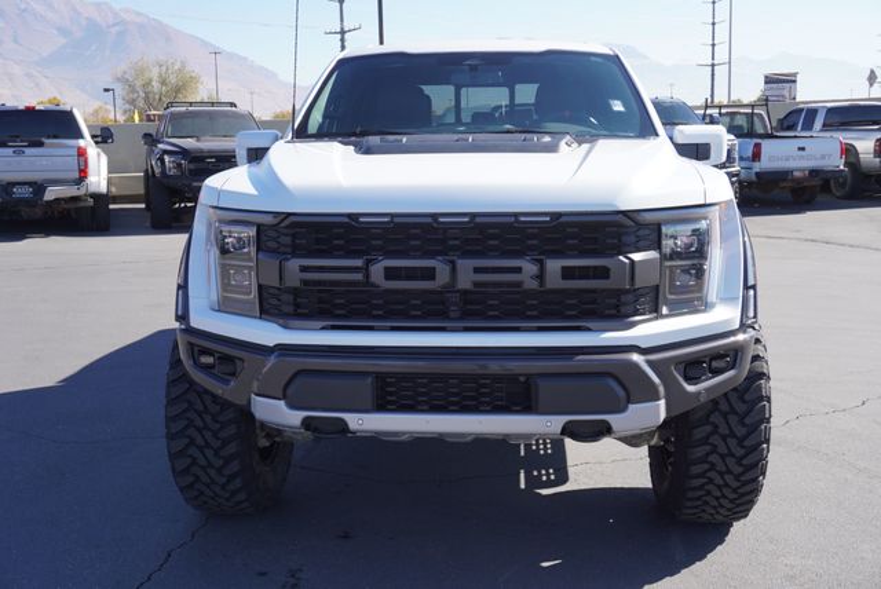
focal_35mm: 39
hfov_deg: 49.5
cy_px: 294
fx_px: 955
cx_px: 440
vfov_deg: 34.3
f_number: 7.1
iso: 100
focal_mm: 26
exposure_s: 1/160
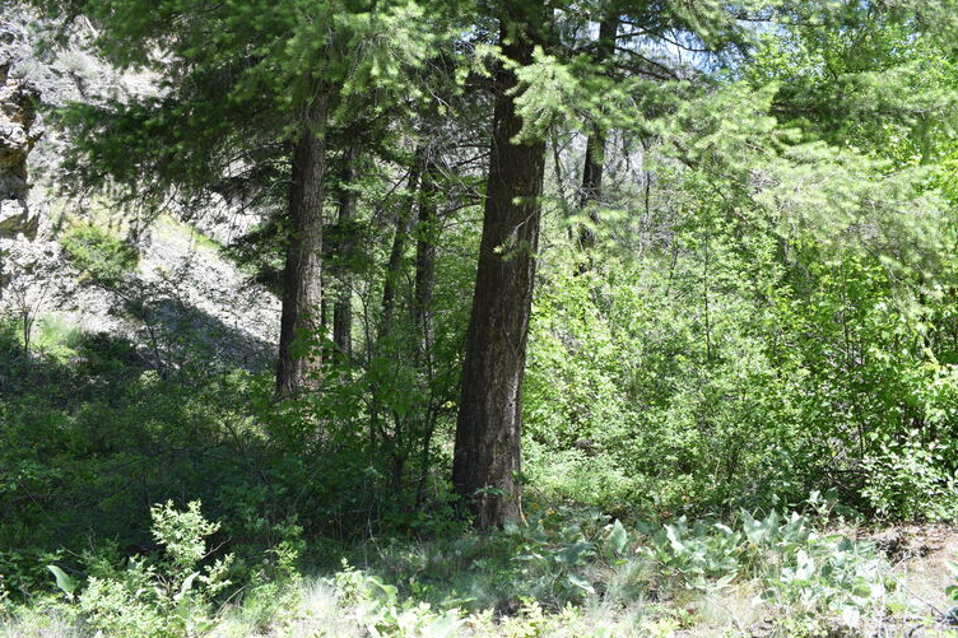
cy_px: 304
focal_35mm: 34
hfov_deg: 56.5
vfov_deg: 39.4
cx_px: 476
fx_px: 892
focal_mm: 21
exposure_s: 1/250
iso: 400
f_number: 8
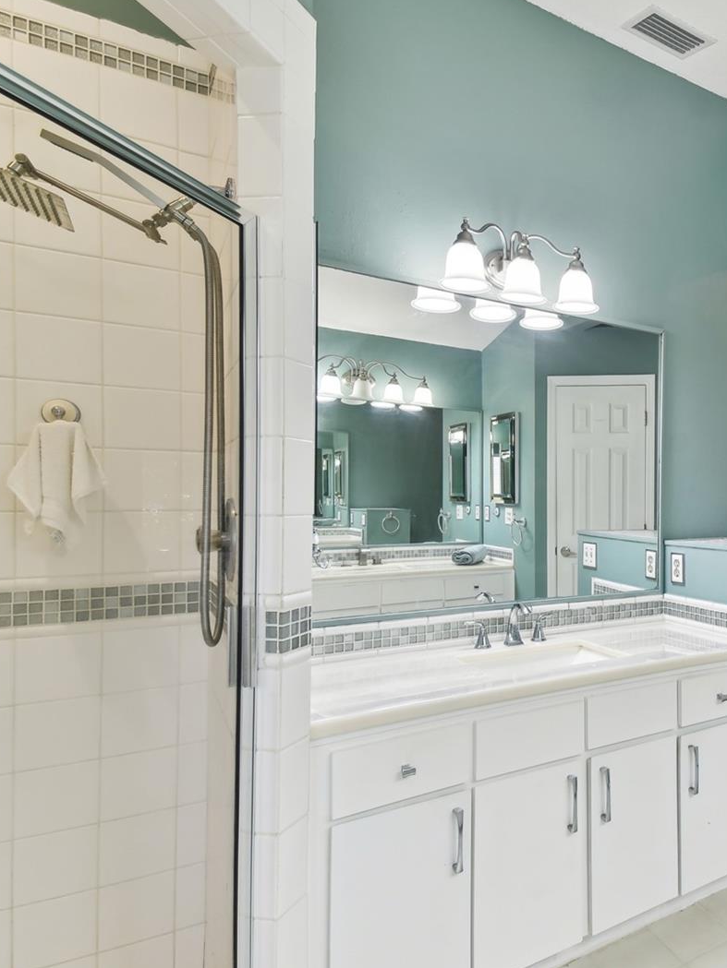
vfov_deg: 76.4
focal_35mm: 22
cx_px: 607
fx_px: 616
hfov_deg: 55.6
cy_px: 482
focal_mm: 10
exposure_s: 1/10
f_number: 7.1
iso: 100
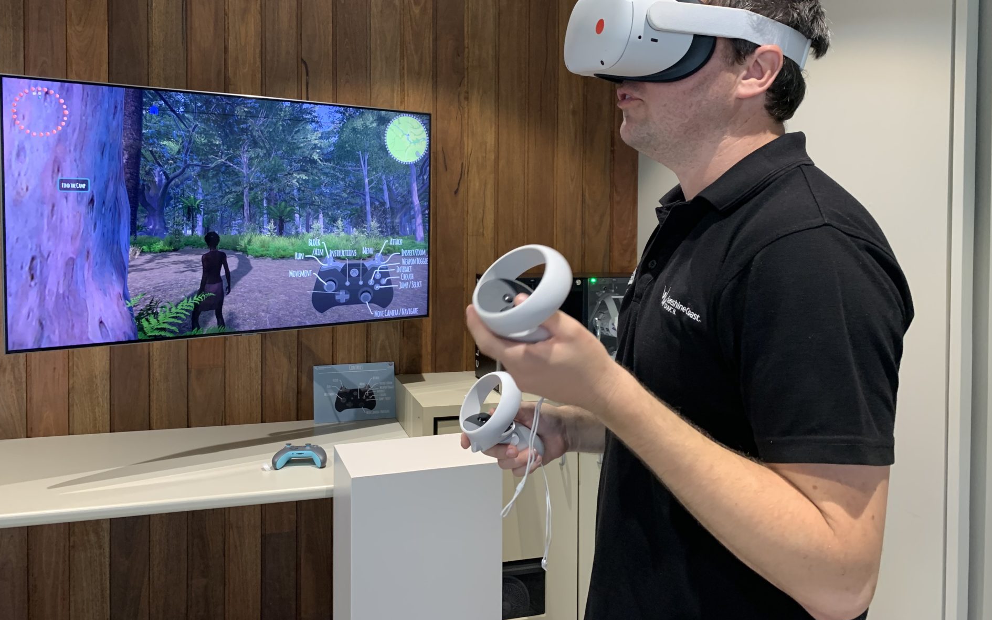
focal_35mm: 28
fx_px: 757
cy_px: 252
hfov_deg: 66.5
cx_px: 491
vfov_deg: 44.3
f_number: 1.8
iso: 160
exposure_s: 1/50
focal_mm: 4.25
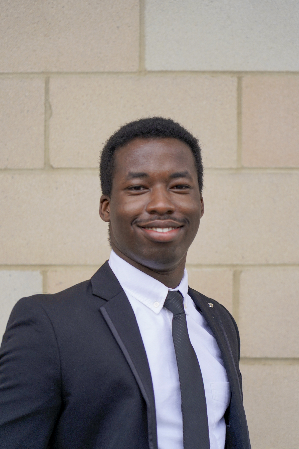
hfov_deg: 13.0
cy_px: 224
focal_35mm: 105
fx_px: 1308
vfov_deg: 19.5
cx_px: 150
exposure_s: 1/160
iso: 500
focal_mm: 105
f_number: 4
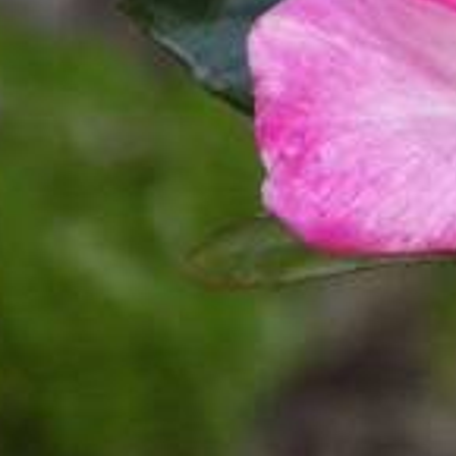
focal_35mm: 1778
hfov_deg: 1.0
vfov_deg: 1.0
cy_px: -22
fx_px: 26499
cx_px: 657
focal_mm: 107.7
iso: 400
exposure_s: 1/100
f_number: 5.9
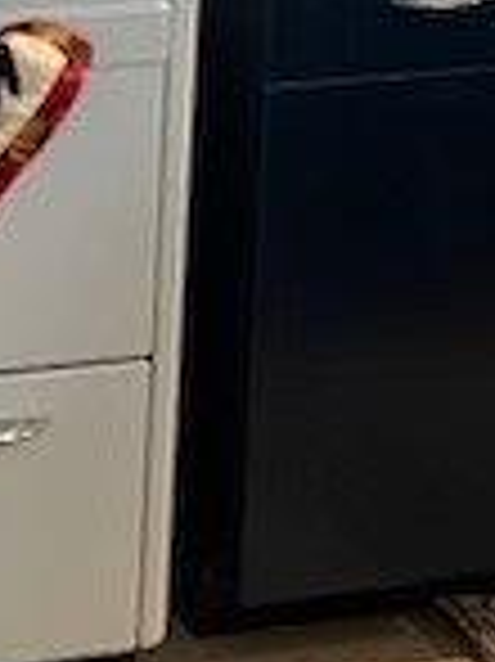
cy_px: -153
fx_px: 2158
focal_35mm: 113
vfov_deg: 16.6
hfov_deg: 12.6
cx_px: -198
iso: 250
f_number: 1.6
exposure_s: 1/60
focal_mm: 5.1
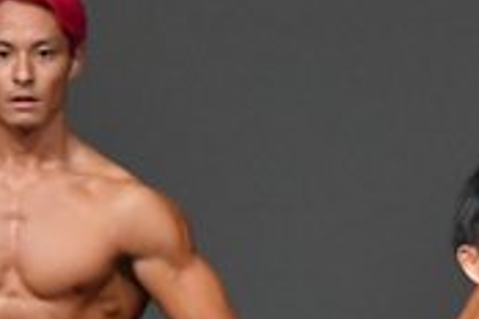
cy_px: 644
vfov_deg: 0.9
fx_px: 20462
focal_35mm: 1538
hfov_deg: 1.3
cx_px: 571
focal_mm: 230
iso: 5000
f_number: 5.6
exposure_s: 1/400
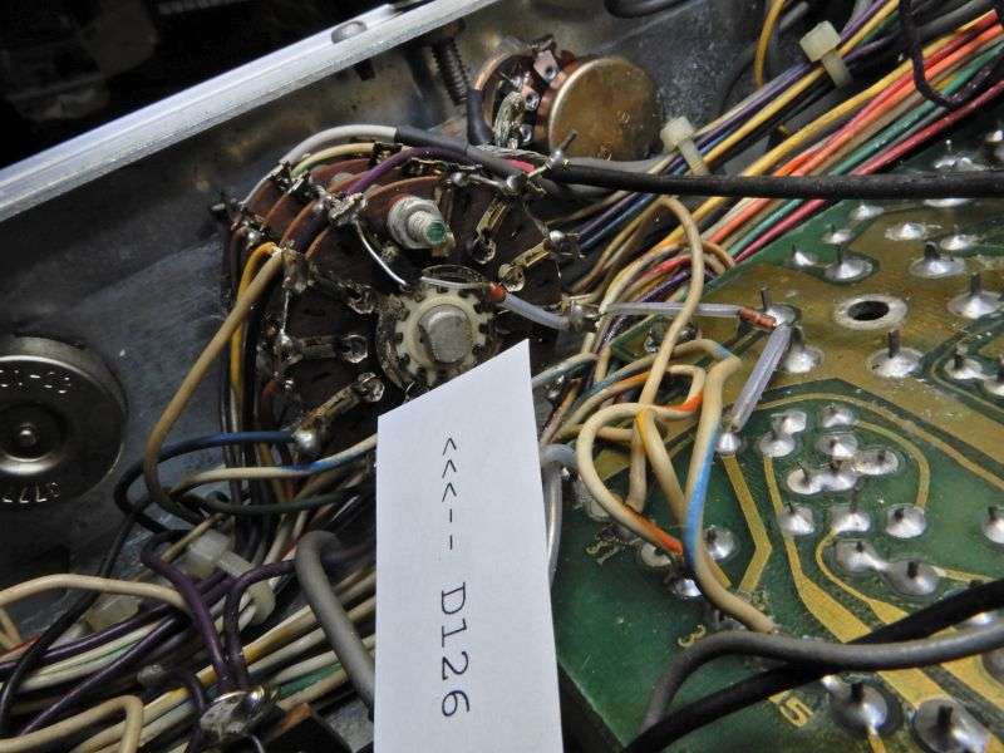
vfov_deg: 56.8
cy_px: 376
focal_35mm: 24
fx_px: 696
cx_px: 502
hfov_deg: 71.6
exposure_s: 1/30
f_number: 8
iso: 220
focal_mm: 4.3
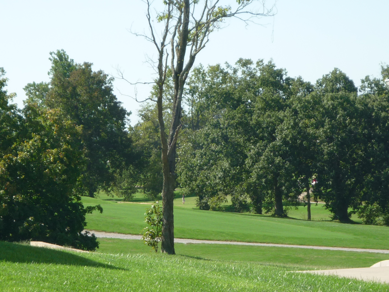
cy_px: 146
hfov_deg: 9.3
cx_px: 194
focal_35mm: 212
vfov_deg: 7.0
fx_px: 2382
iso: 80
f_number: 5.9
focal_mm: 22
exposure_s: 1/160
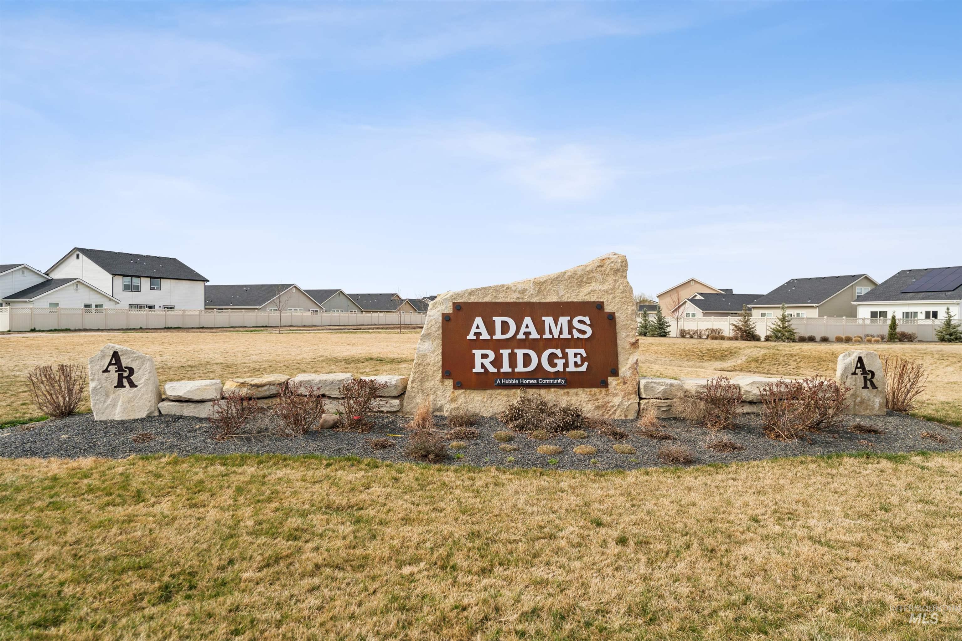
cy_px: 320
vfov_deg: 58.8
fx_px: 569
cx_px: 481
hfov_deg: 80.4
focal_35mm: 21
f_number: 5
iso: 100
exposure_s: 1/640
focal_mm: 21.3
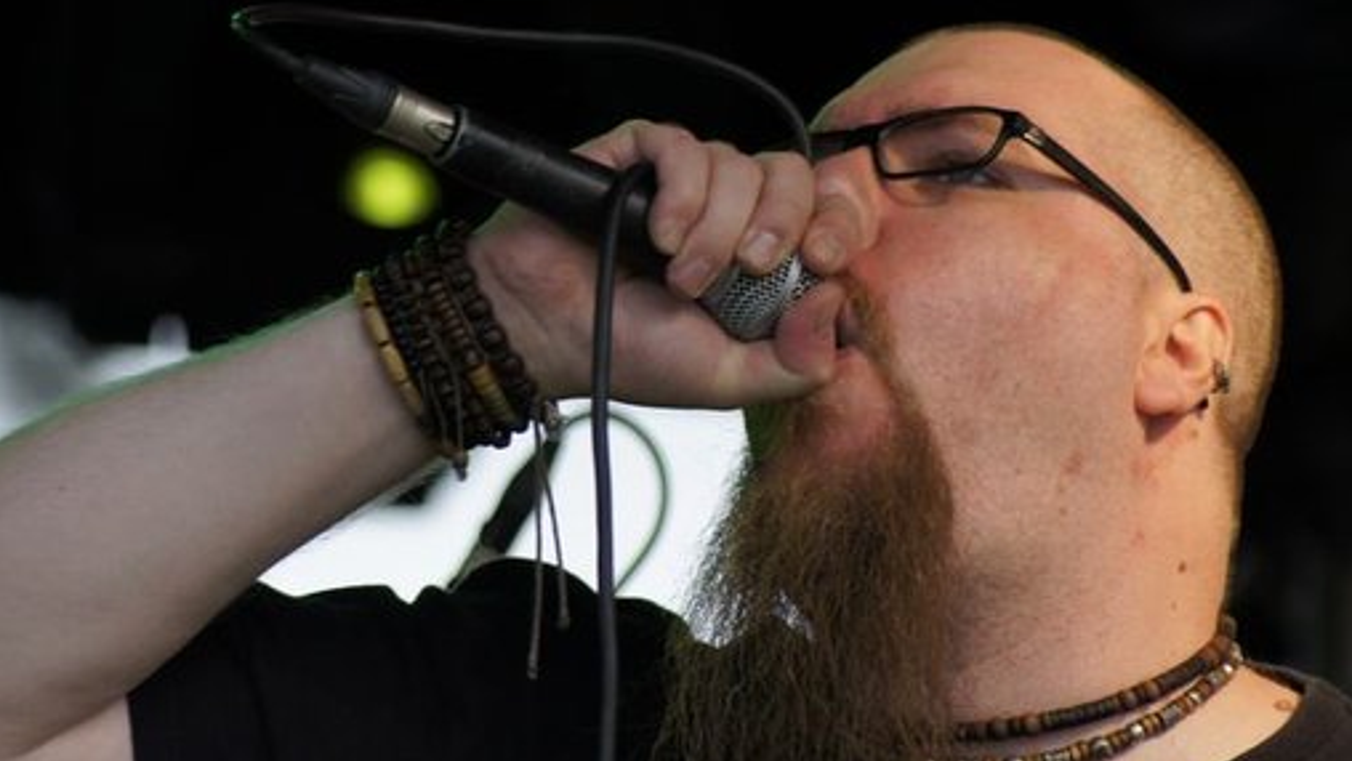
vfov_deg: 3.0
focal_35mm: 402
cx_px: 732
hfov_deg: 5.4
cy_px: 255
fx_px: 14415
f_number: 5.6
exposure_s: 1/320
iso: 200
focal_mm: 200
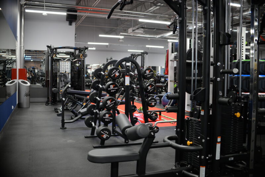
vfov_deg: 37.9
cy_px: 88
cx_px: 132
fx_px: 258
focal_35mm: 35
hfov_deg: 54.4
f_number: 3.2
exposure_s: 1/125
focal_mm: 35
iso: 1600
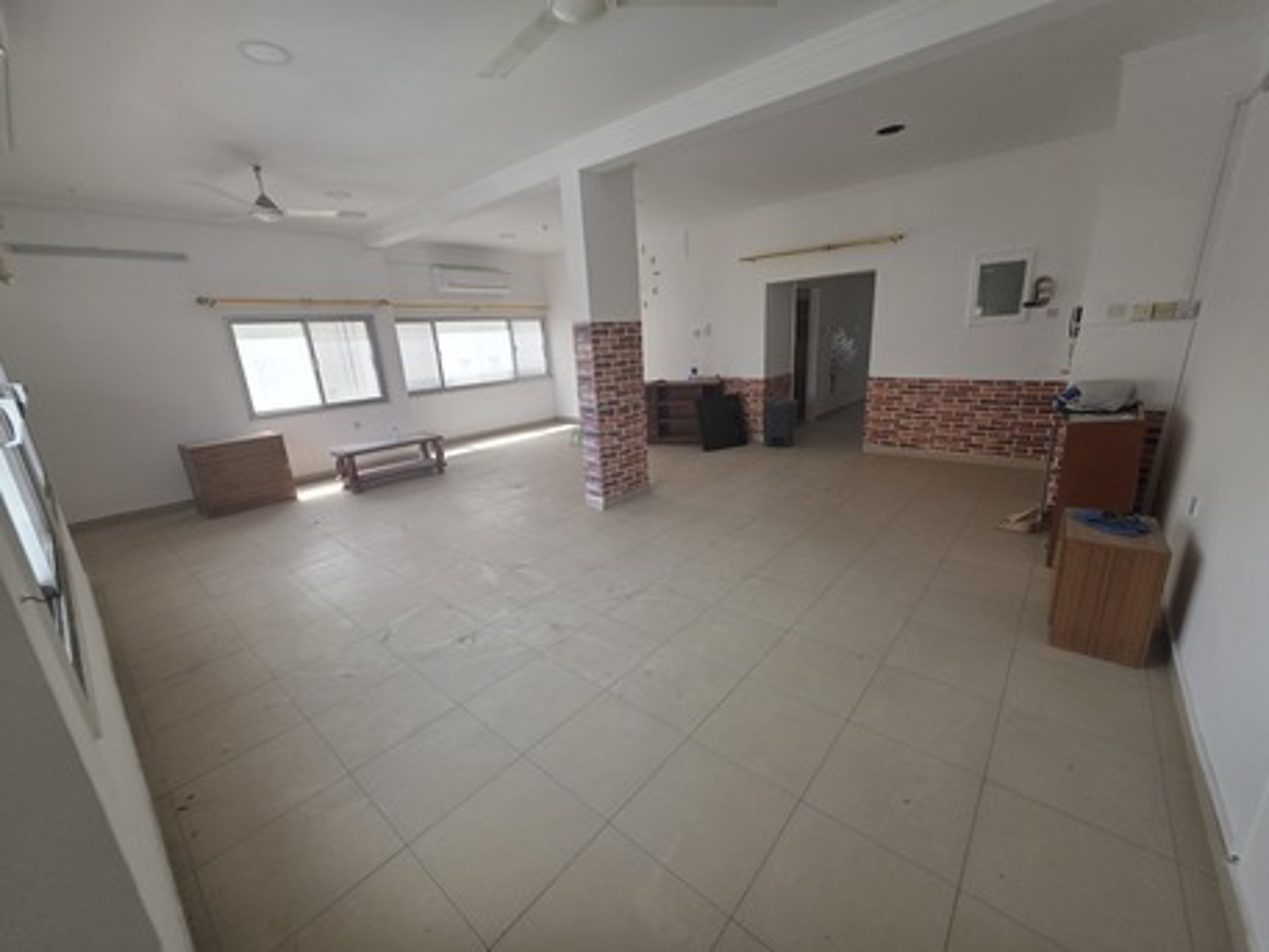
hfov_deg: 106.2
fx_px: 477
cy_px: 476
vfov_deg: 89.9
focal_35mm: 13
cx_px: 634
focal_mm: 2.2
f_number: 1.9
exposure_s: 1/100
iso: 64
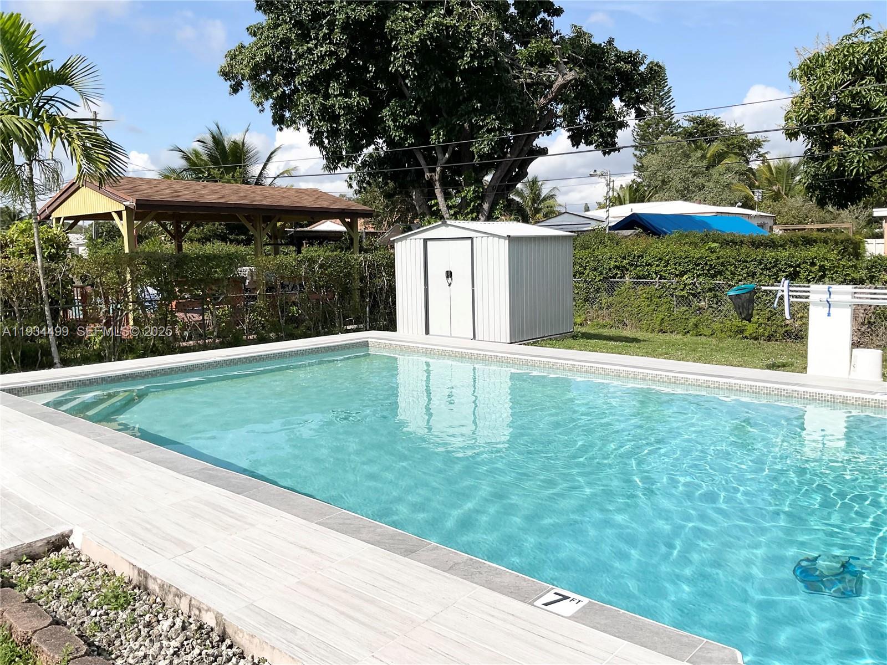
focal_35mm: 29
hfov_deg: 61.7
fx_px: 743
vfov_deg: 48.2
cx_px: 444
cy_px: 332
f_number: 1.8
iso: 16
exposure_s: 1/3322
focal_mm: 3
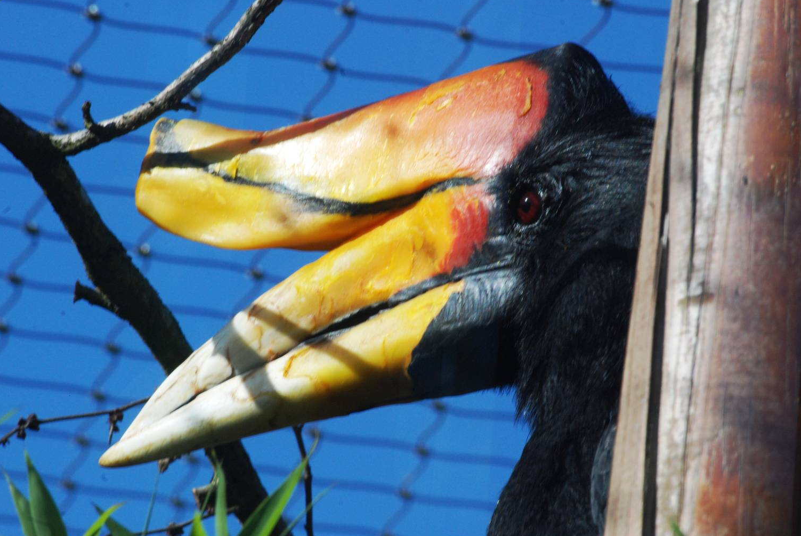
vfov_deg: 2.9
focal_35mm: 479
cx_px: 391
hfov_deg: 4.3
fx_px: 10670
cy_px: 265
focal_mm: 300
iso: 400
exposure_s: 1/160
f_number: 20
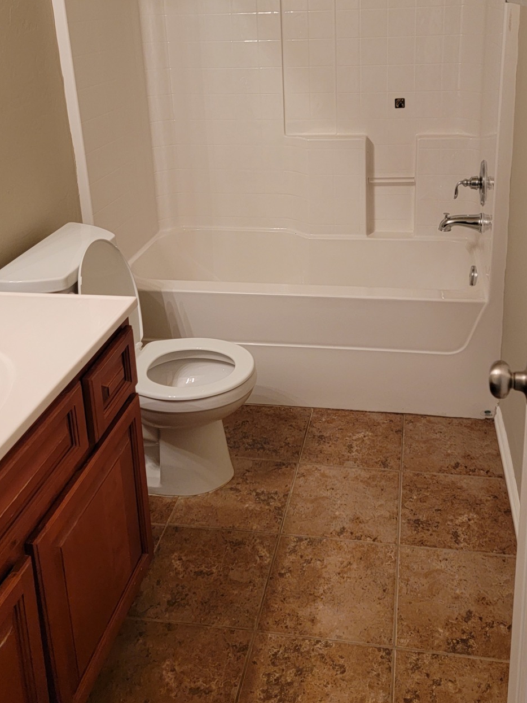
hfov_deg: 38.6
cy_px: 199
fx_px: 751
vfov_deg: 48.7
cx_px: 302
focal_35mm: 37
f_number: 1.8
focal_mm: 6.7
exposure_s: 1/60
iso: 250
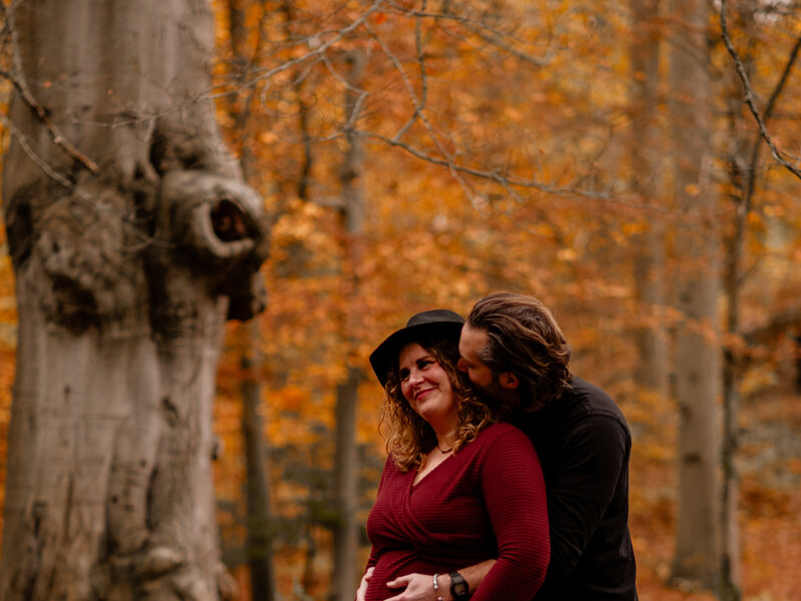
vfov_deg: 12.0
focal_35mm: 123
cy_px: 550
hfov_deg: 16.0
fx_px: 2847
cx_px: 401
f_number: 2.2
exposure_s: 1/1000
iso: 1000
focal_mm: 85
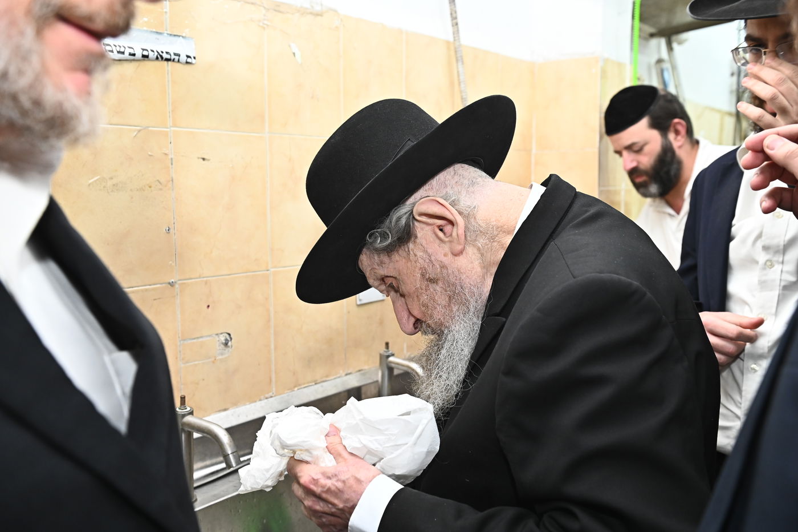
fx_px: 753
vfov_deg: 38.8
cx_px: 399
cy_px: 266
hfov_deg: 55.8
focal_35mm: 34
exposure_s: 1/200
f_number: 5
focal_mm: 34
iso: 2500
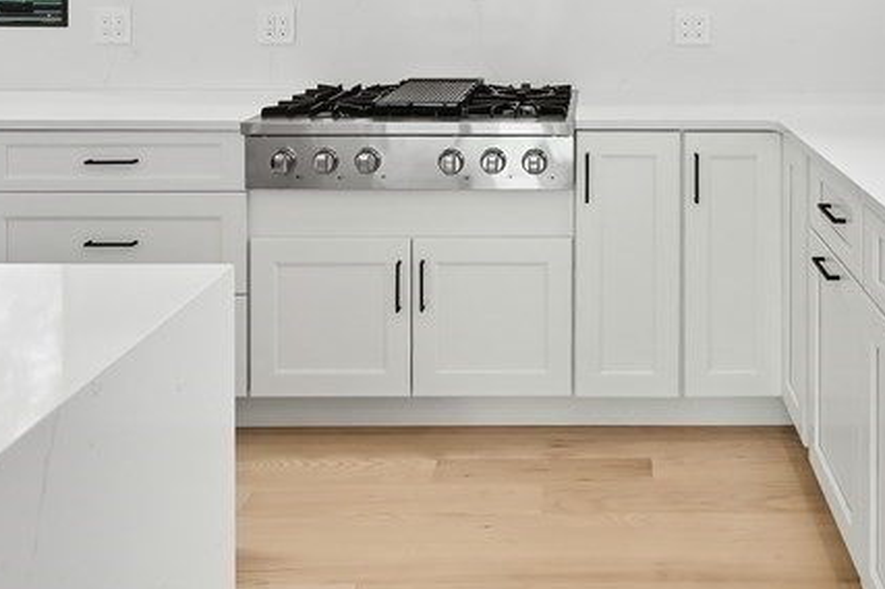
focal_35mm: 36
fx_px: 884
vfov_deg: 33.1
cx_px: 601
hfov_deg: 52.0
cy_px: -28
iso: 100
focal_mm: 15
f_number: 8
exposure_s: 1/40
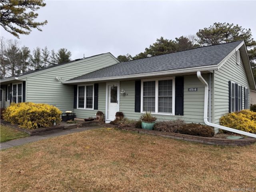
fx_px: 177
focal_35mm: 24
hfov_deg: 71.6
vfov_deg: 56.8
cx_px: 128
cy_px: 96
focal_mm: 6.76
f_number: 1.78
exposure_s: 1/931
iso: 80
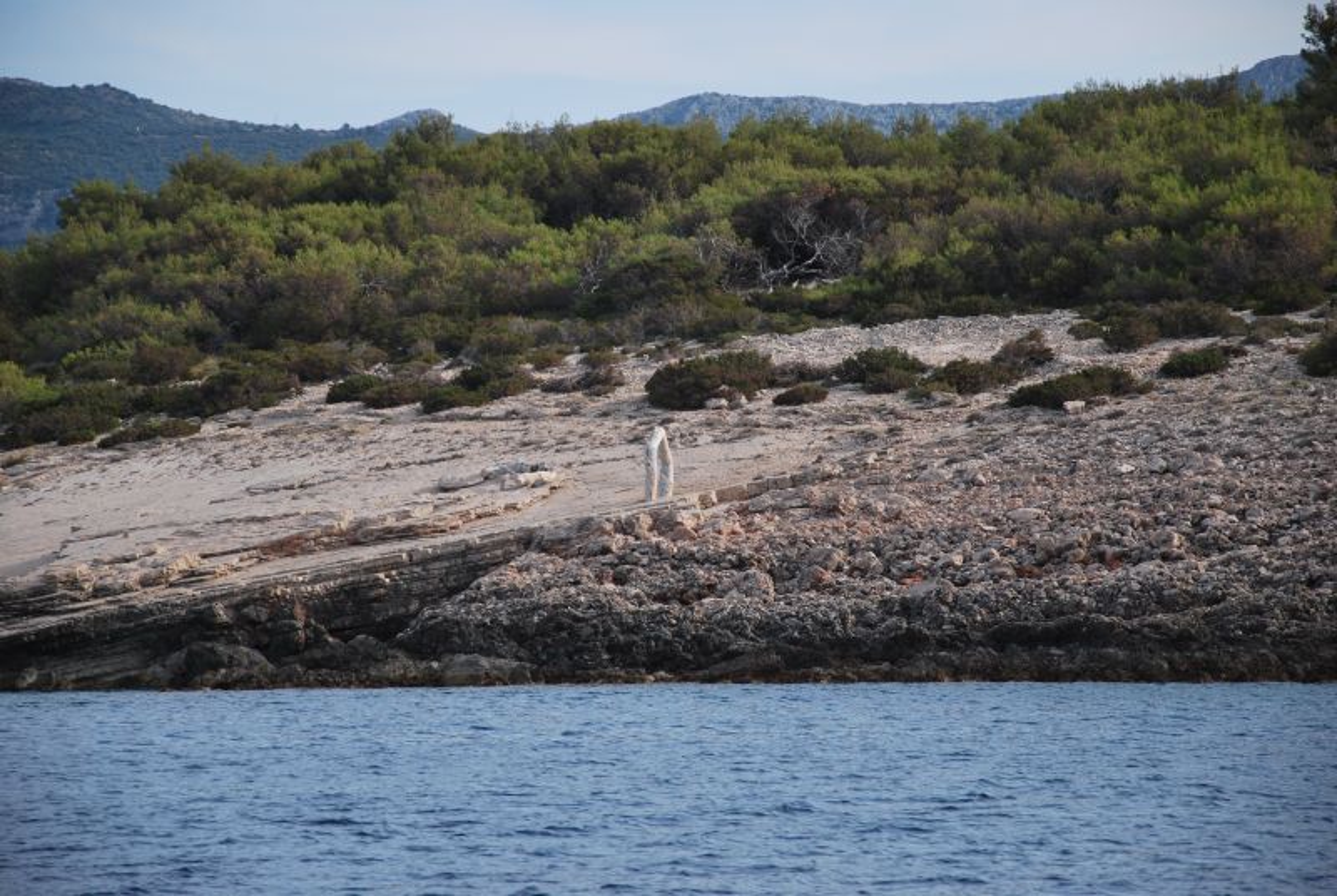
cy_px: 448
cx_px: 668
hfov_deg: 13.0
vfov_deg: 8.7
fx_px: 5858
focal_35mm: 158
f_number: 5.6
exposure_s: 1/500
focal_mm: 105
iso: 160
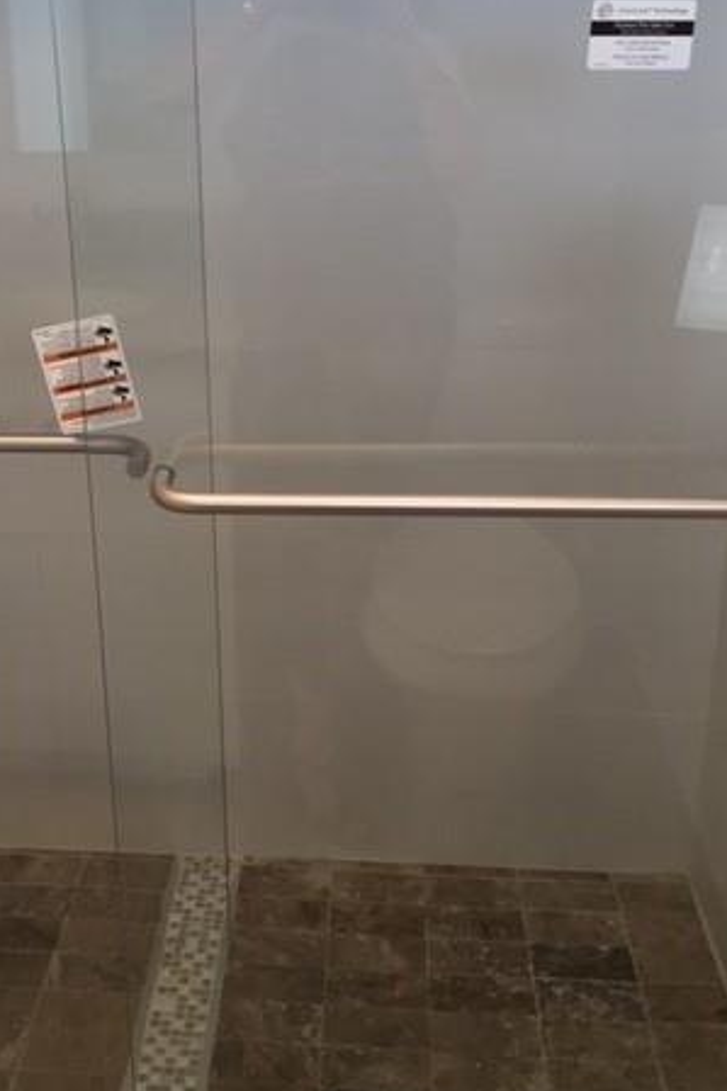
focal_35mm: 43
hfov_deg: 30.9
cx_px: 224
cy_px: 454
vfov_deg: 45.3
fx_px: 1303
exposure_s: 1/30
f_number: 2.2
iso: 64
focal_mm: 4.15
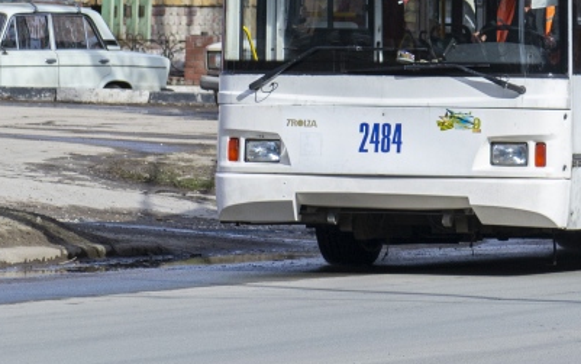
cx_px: 456
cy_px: -207
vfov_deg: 2.4
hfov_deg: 3.8
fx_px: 8839
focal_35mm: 558
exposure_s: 1/800
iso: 200
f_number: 4.8
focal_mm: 122
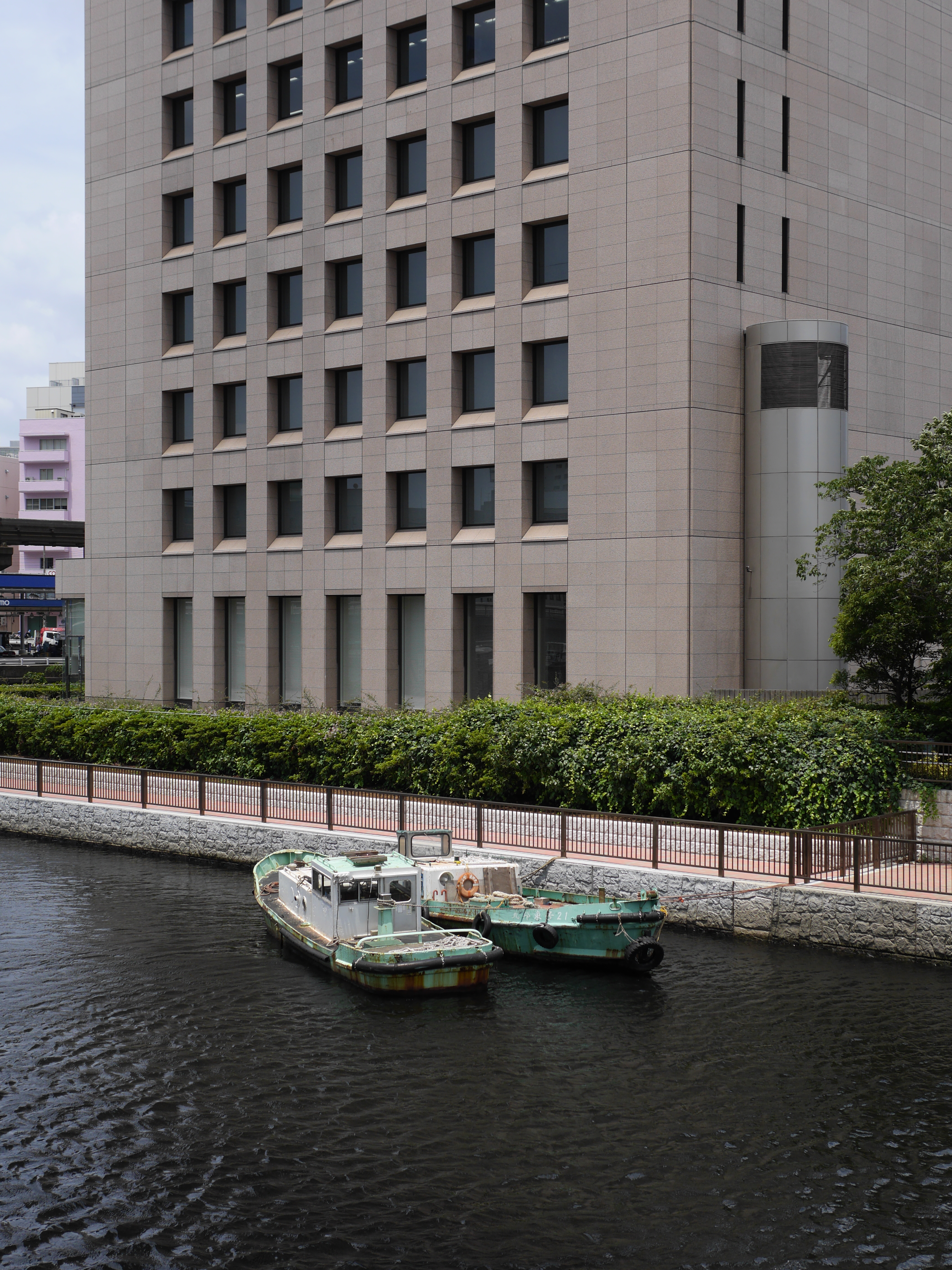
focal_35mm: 50
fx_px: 1833
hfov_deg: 29.1
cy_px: 635
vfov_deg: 38.2
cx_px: 476
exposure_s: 1/2000
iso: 200
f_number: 4
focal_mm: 25
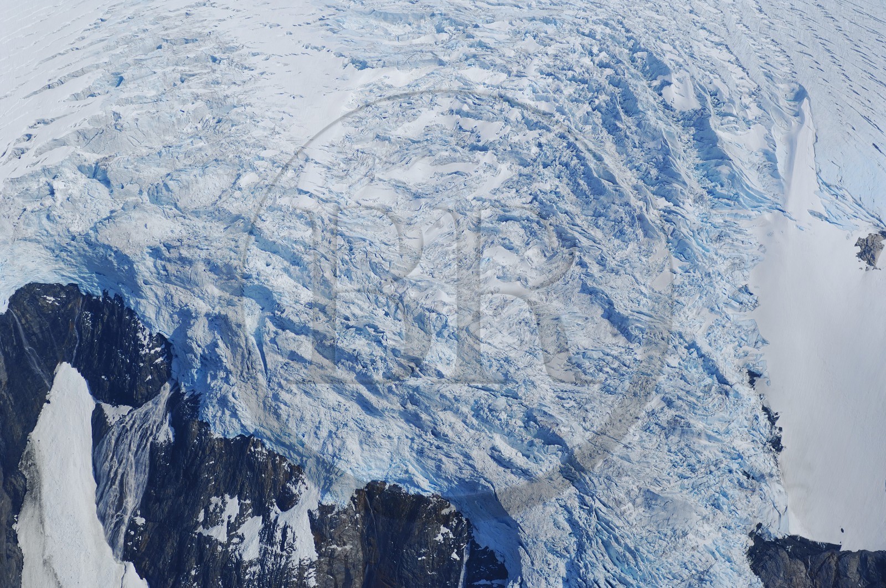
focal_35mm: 72
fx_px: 1769
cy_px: 294
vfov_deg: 18.9
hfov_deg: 28.1
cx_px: 443
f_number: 4.5
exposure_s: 1/3200
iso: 100
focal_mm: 48
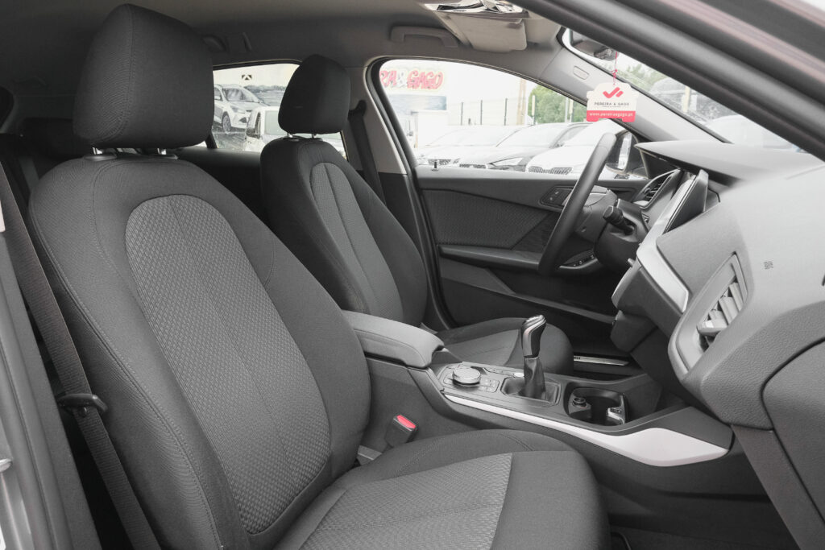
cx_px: 412
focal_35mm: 26
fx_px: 596
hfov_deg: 69.4
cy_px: 275
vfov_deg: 49.6
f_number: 8
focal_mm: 17.5
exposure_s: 1/100
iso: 2000
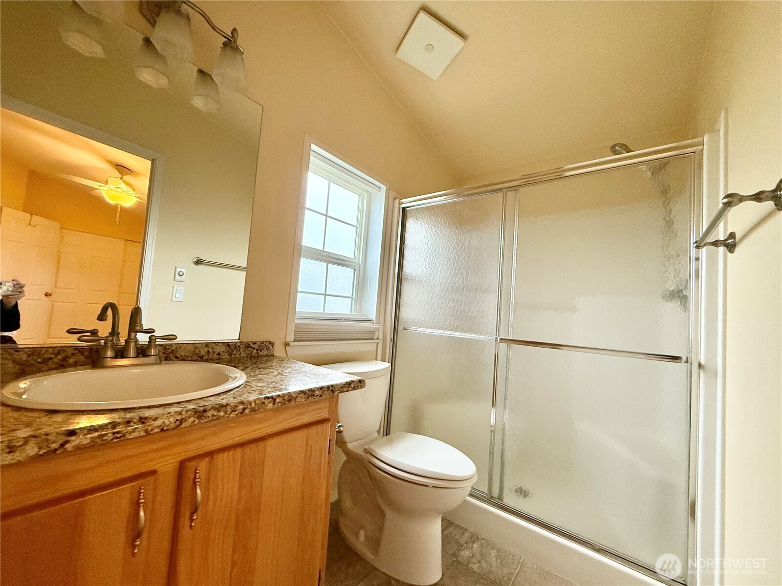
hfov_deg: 102.1
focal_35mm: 14
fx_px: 316
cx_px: 391
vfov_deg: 85.7
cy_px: 293
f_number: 2.2
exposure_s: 1/120
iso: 400
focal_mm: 2.22
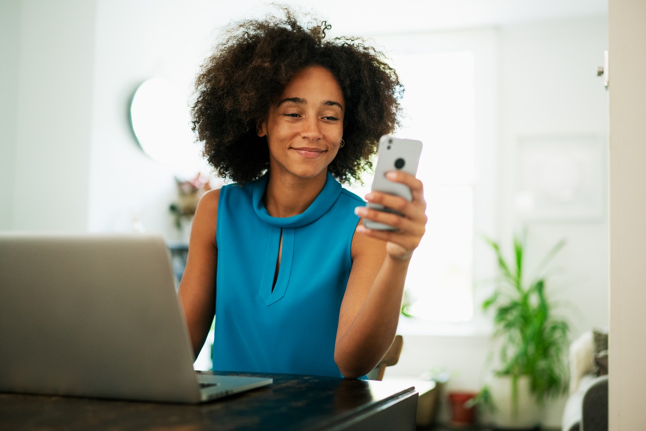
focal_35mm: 55
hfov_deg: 36.2
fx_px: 987
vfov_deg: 24.6
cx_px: 323
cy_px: 216
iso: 800
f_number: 2
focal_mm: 55
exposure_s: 1/250
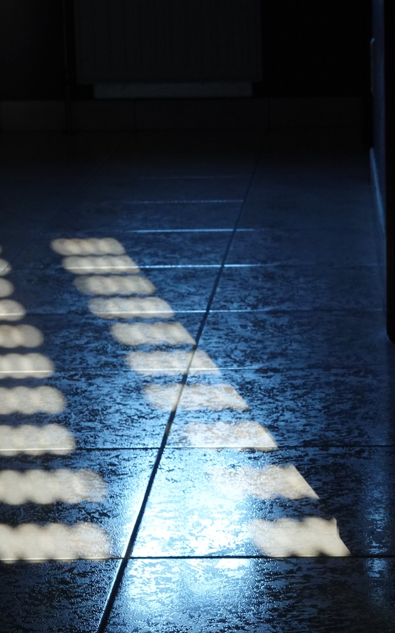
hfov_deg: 12.0
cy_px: 318
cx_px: 351
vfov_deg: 19.3
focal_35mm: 108
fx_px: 1861
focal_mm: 25.61
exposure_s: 1/25
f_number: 6.3
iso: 1000
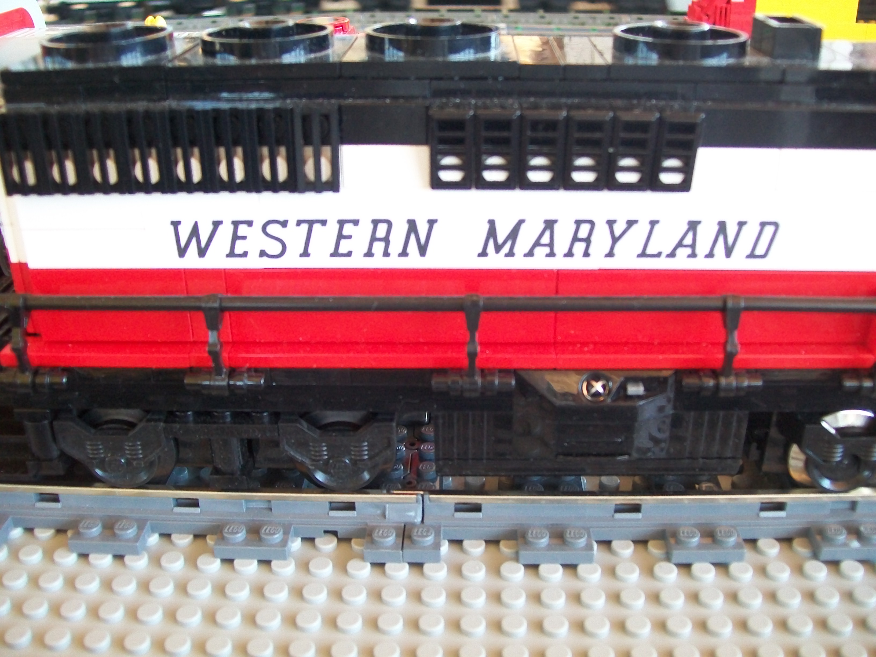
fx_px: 911
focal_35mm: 36
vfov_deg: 39.7
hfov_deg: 51.4
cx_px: 438
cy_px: 328
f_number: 2.7
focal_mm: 6
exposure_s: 1/40
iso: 160
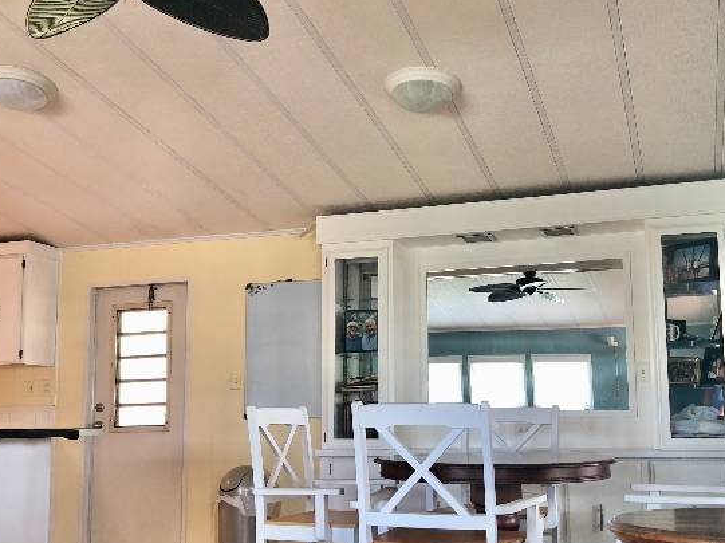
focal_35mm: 44
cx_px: 378
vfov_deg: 32.8
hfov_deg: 43.0
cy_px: 314
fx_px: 921
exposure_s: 1/24
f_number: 1.8
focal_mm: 3.99
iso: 32
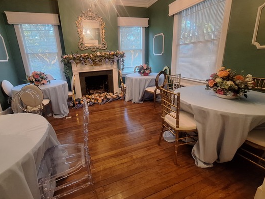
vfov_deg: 81.5
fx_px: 115
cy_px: 89
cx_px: 123
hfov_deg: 98.0
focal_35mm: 15
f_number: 2.2
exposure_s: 1/24
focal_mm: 1.74
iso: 200
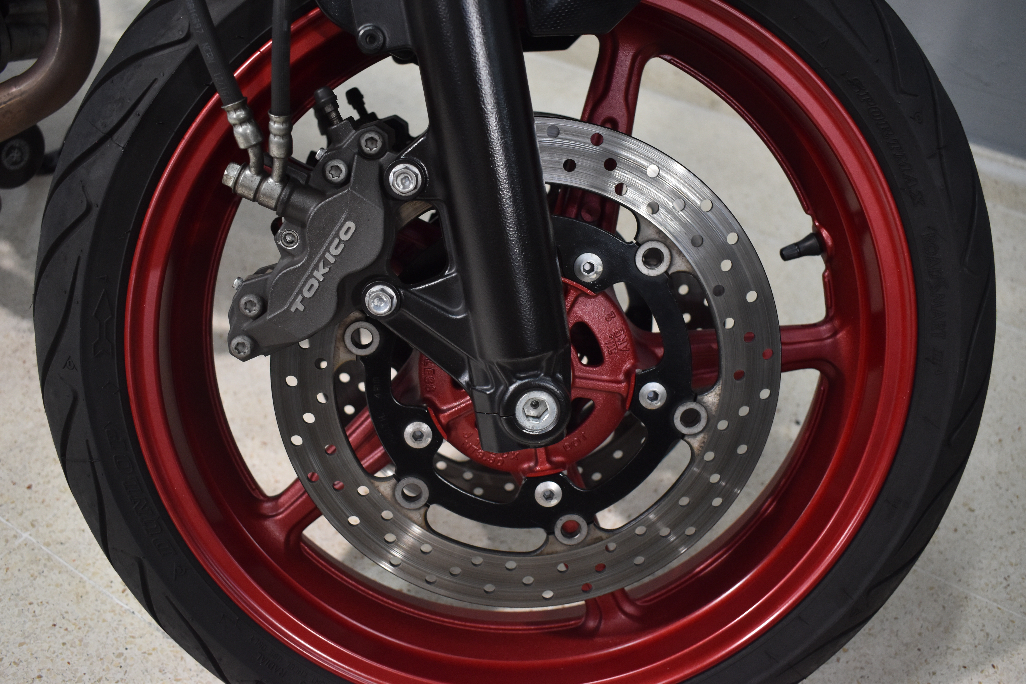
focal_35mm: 34
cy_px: 342
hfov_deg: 55.1
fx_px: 983
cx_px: 513
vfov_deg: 38.4
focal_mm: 23
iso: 800
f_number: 3.8
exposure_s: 1/50
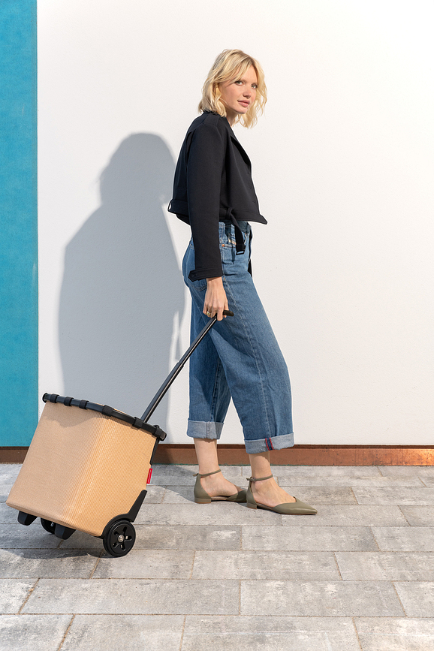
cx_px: 217
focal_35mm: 58
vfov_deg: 34.5
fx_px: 1049
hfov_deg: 23.4
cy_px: 326
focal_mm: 58
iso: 320
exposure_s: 1/250
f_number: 10
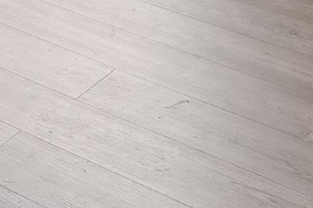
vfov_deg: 9.0
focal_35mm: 114
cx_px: -224
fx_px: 991
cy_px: -466
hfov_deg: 15.7
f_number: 9
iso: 250
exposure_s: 1/30
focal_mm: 10
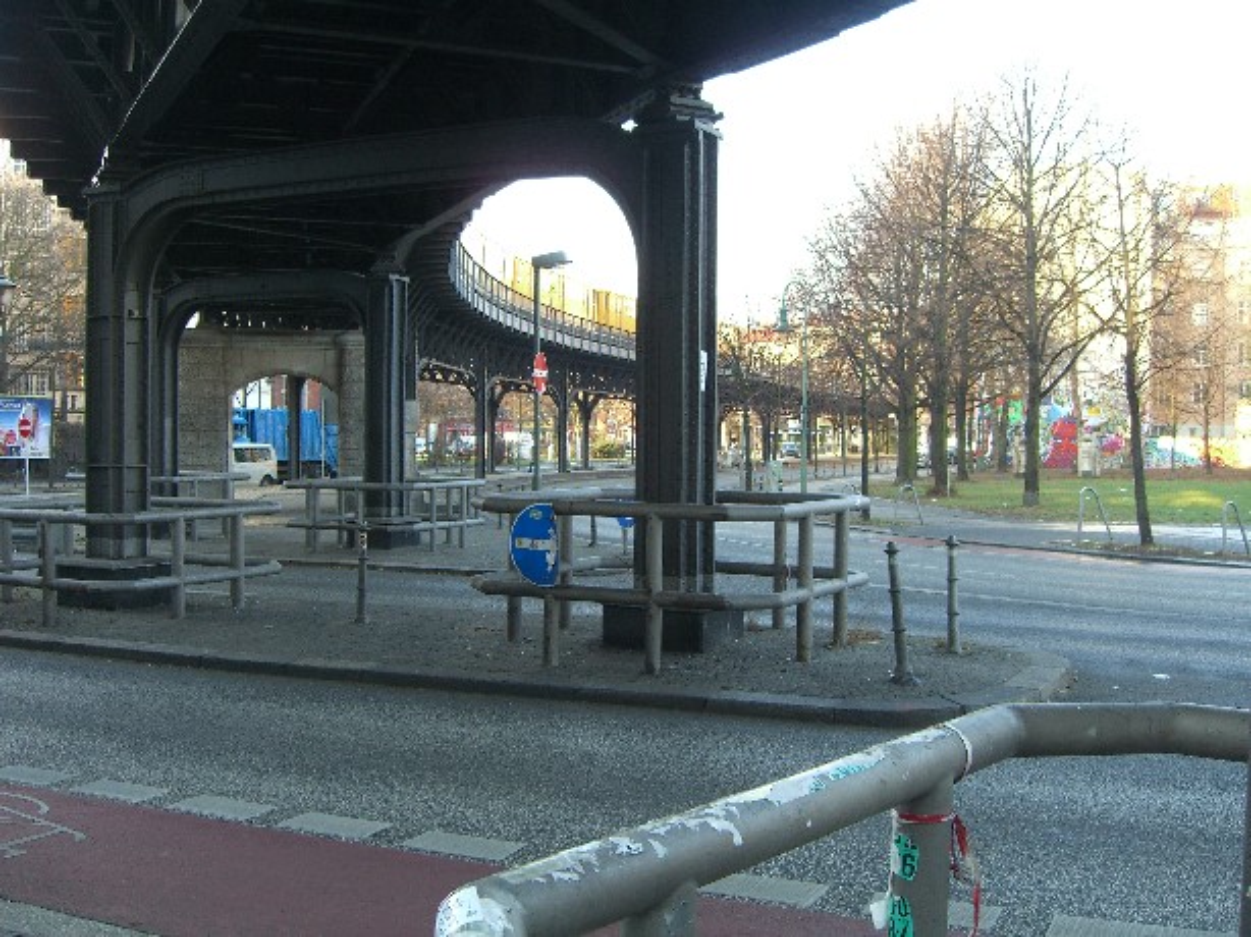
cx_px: 626
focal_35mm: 38
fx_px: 1373
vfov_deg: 37.7
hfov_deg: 49.0
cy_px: 468
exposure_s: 1/100
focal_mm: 7.9
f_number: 2.8
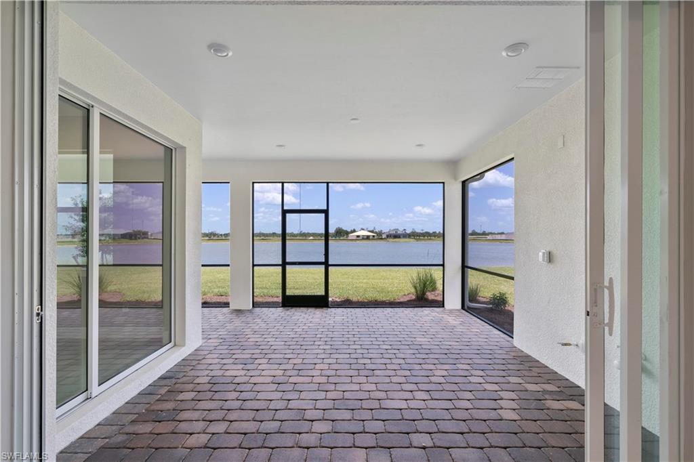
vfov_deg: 73.7
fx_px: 308
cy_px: 231
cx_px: 347
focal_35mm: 16
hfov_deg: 96.8
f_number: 9.5
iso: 500
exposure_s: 1/200
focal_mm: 16
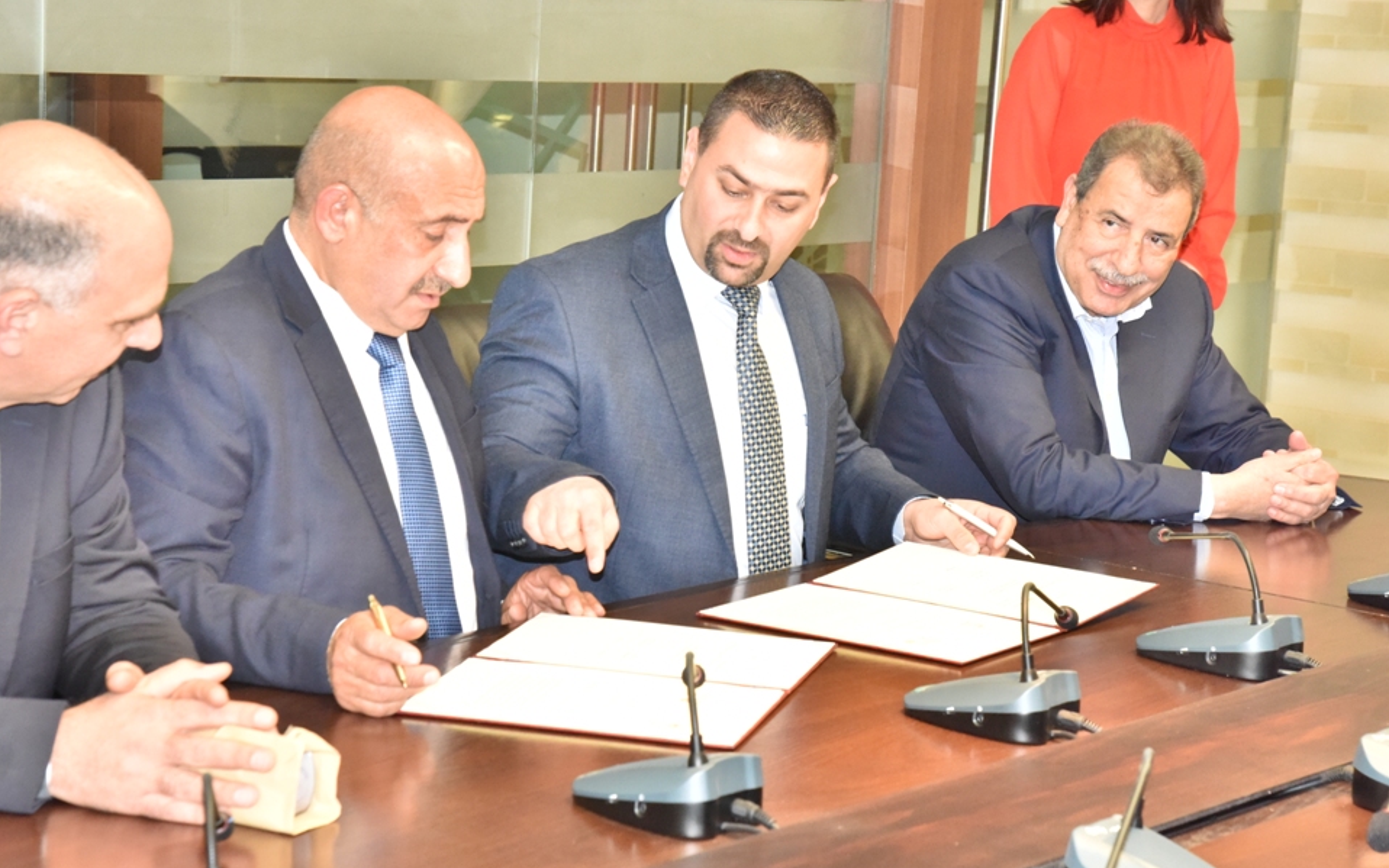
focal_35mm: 85
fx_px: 3218
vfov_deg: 15.4
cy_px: 391
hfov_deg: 24.4
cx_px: 667
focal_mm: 78
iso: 6400
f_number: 10
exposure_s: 1/125
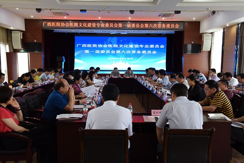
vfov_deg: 41.1
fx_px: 217
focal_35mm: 32
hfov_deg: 58.7
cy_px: 82
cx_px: 122
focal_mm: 32
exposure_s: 1/30
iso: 1000
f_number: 6.3
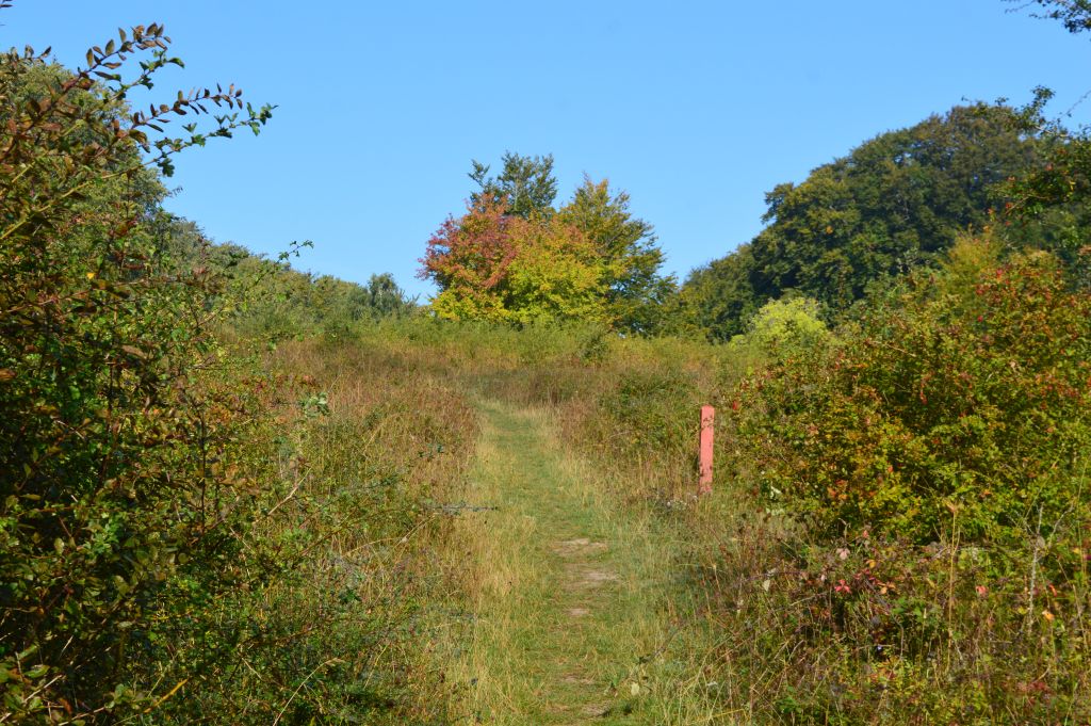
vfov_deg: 23.7
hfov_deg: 35.1
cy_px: 363
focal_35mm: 57
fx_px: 1726
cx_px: 546
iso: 400
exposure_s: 1/400
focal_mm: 38
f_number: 11
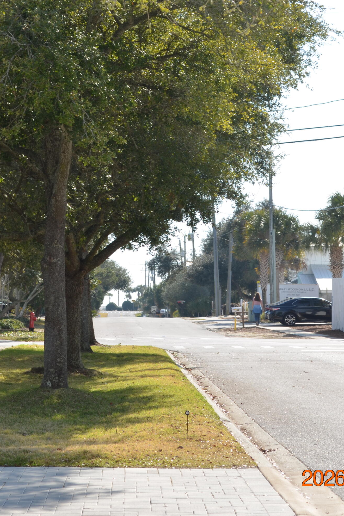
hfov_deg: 11.0
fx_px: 1788
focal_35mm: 125
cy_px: 259
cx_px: 162
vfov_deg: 16.4
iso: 100
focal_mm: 55
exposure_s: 1/200
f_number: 9
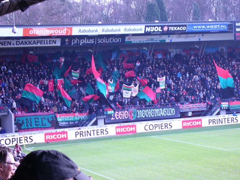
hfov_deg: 18.7
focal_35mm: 105
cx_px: 120
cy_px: 90
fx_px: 728
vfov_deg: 14.1
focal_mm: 17.4
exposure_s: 1/50
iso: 100
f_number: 4.9
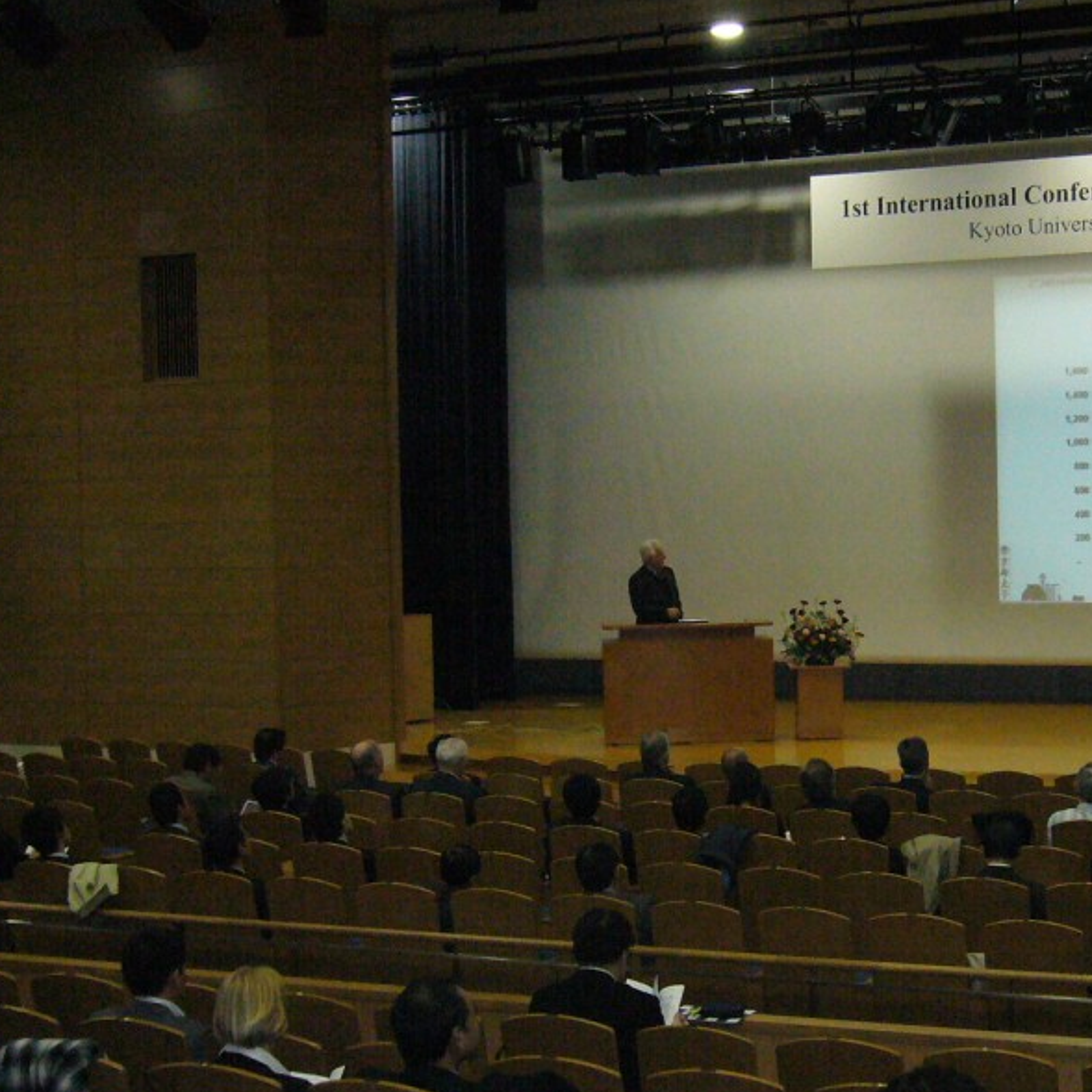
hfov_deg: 26.0
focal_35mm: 66
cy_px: 549
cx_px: 716
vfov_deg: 26.1
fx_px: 2356
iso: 400
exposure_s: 1/60
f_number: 3
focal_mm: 6.6
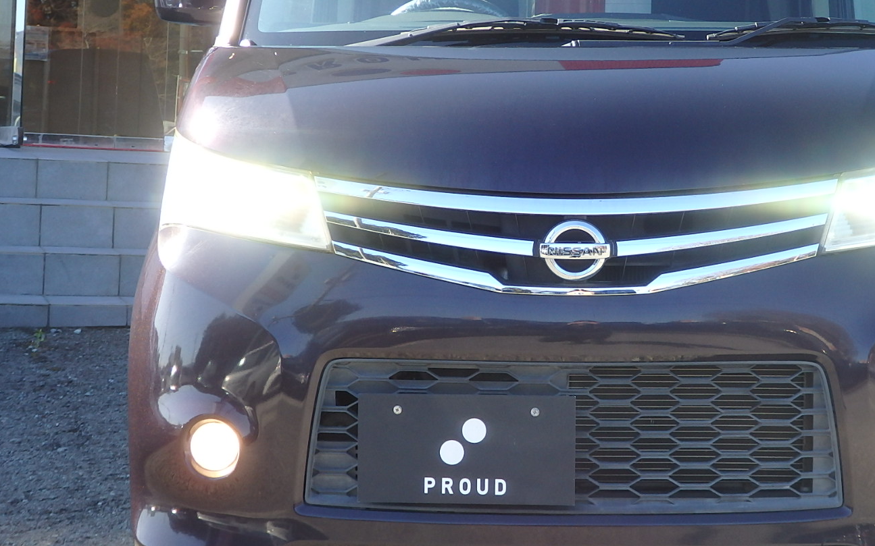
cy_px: 200
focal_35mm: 77
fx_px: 1836
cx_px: 572
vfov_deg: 16.9
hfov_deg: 26.7
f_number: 4
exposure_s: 1/200
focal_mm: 8.9
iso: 125
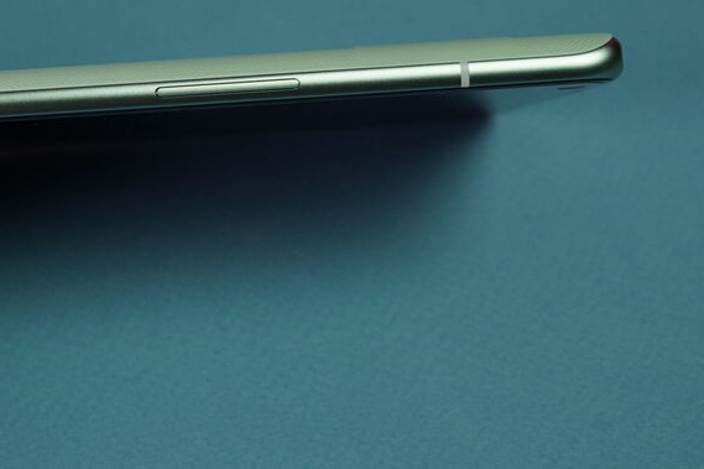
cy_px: 118
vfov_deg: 16.8
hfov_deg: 24.6
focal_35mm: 81
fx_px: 1583
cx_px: 124
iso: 1000
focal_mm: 48
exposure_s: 1/160
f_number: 6.3
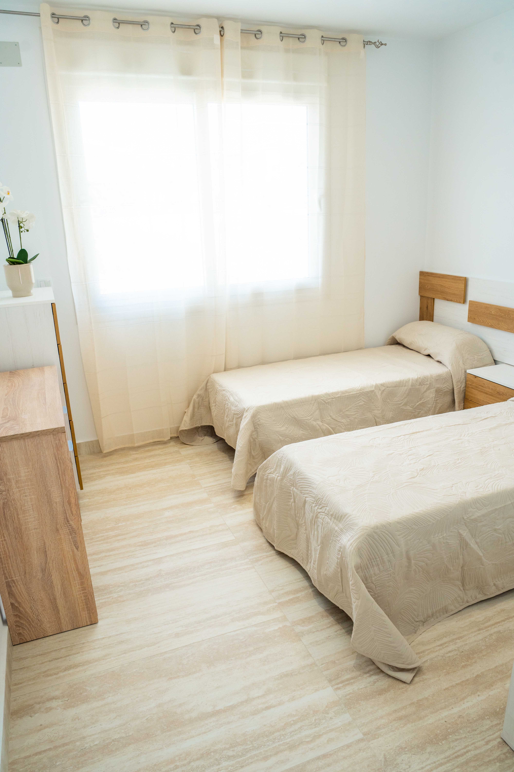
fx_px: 514
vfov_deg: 73.7
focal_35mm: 24
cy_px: 386
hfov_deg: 53.1
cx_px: 257
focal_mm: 24
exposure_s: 1/125
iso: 400
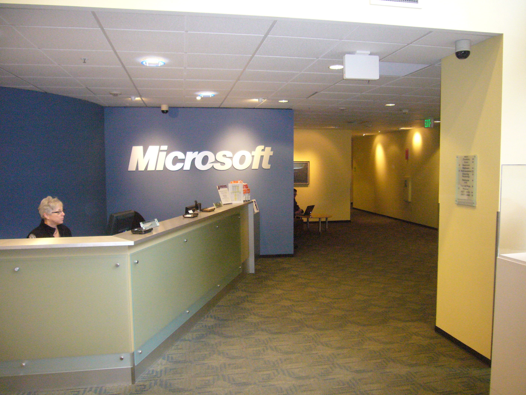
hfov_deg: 63.4
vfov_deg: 49.7
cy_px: 198
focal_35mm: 28
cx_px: 263
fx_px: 425
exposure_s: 1/30
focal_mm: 4.6
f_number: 2.8
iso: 400
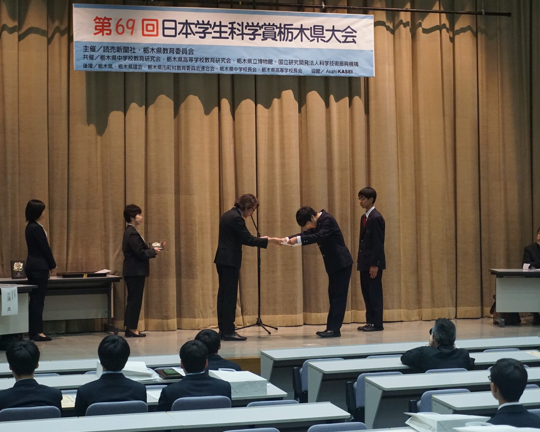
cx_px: 249
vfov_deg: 18.1
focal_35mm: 85
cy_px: 217
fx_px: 1358
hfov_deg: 22.5
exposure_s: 1/160
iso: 2500
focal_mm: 50
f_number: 5.6
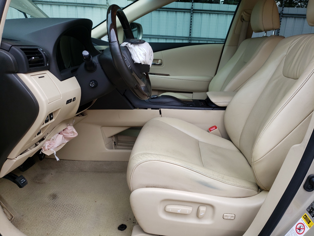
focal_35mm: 26
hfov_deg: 67.3
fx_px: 236
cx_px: 157
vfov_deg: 53.1
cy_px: 118
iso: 50
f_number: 1.5
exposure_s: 1/357
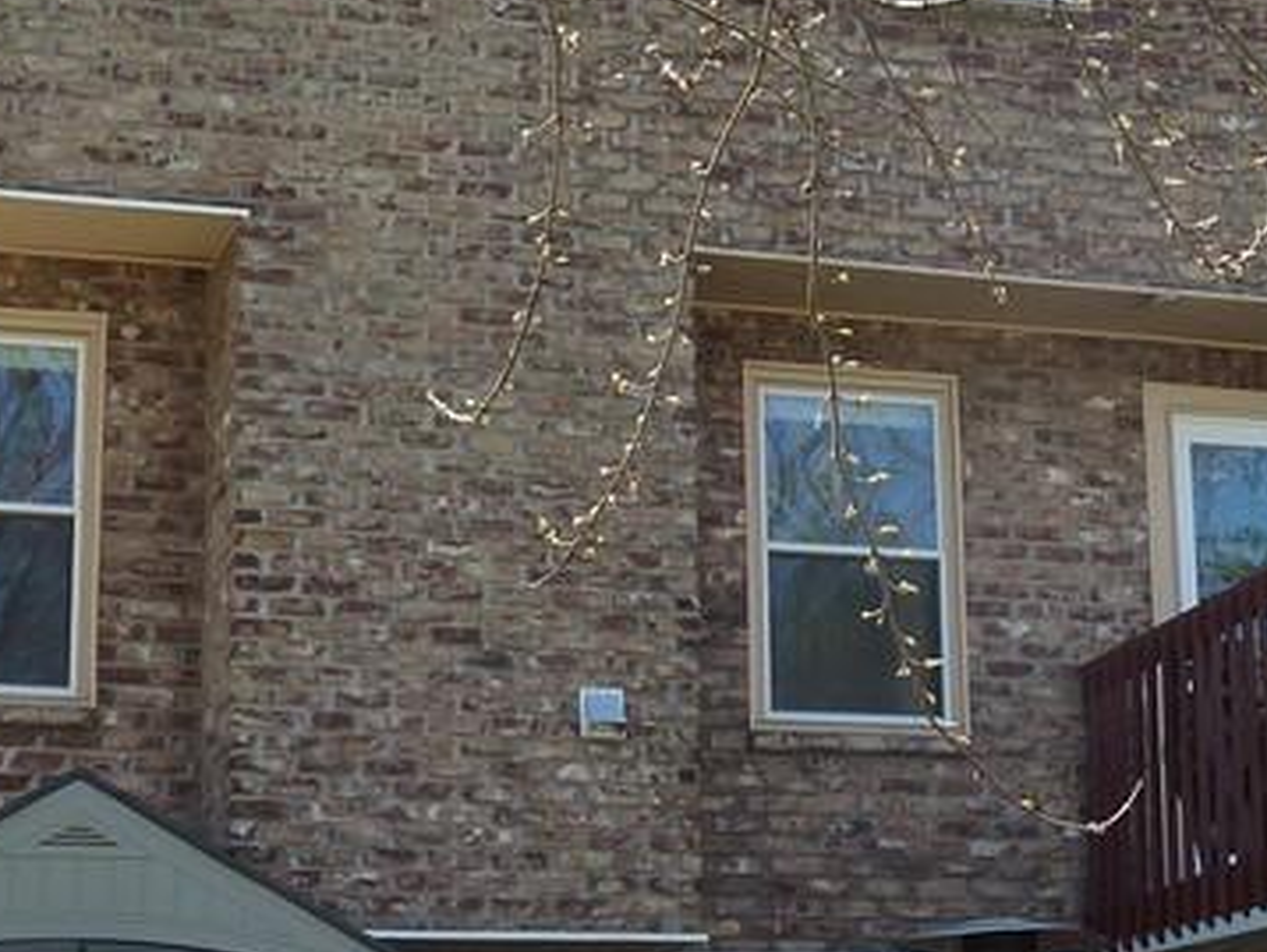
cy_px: 453
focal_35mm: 100
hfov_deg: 19.5
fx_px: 3663
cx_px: 966
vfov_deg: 14.8
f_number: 4
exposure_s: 1/200
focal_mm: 5.7
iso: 125
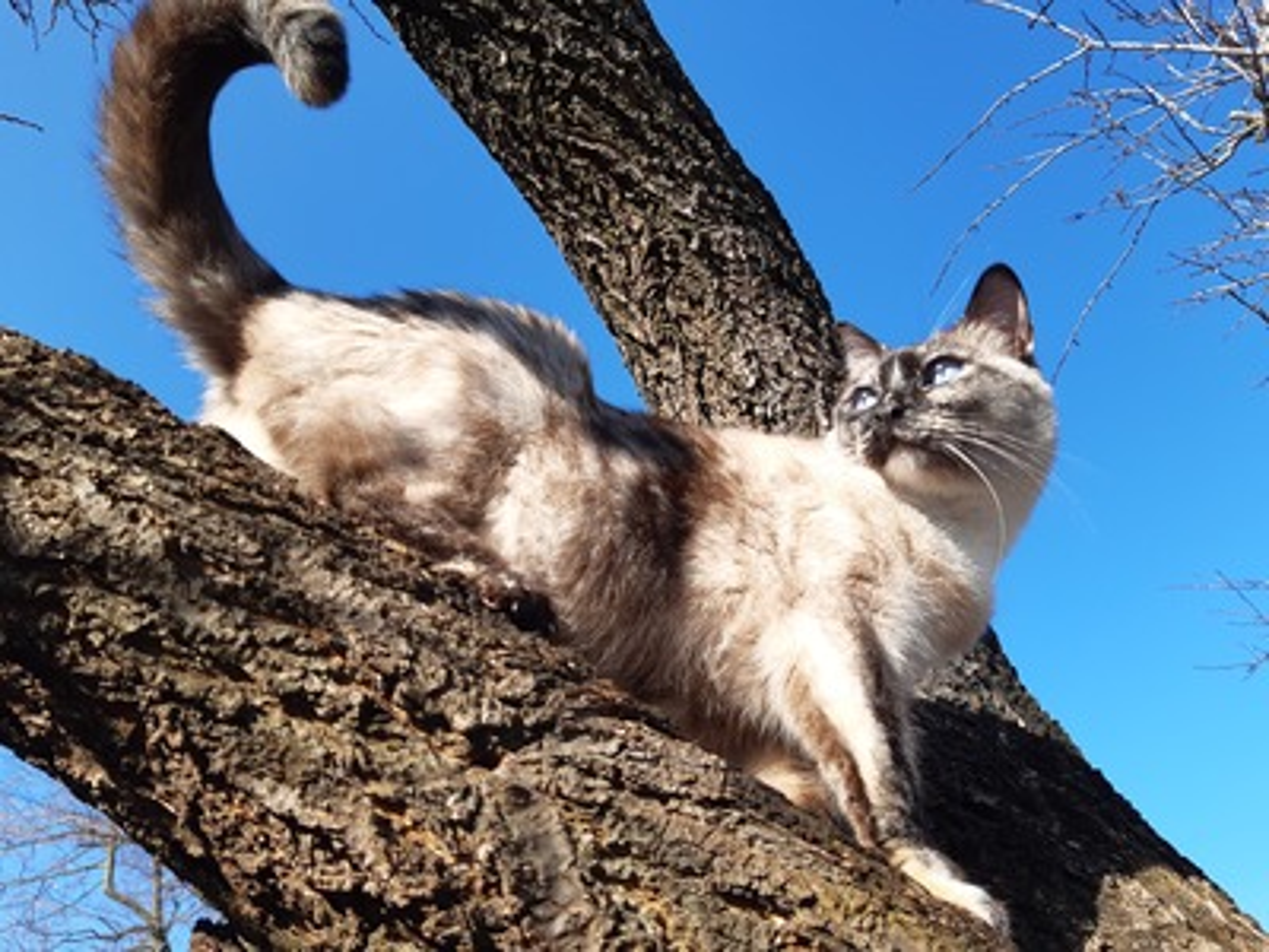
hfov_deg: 67.3
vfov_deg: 53.1
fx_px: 953
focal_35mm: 26
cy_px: 476
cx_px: 634
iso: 40
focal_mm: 3.92
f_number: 1.7
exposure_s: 1/749
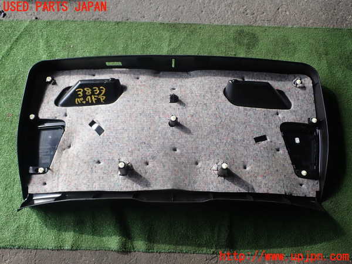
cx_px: 176
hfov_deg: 56.8
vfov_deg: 44.2
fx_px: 325
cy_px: 132
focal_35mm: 32
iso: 100
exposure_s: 1/80
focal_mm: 5.79
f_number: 3.2
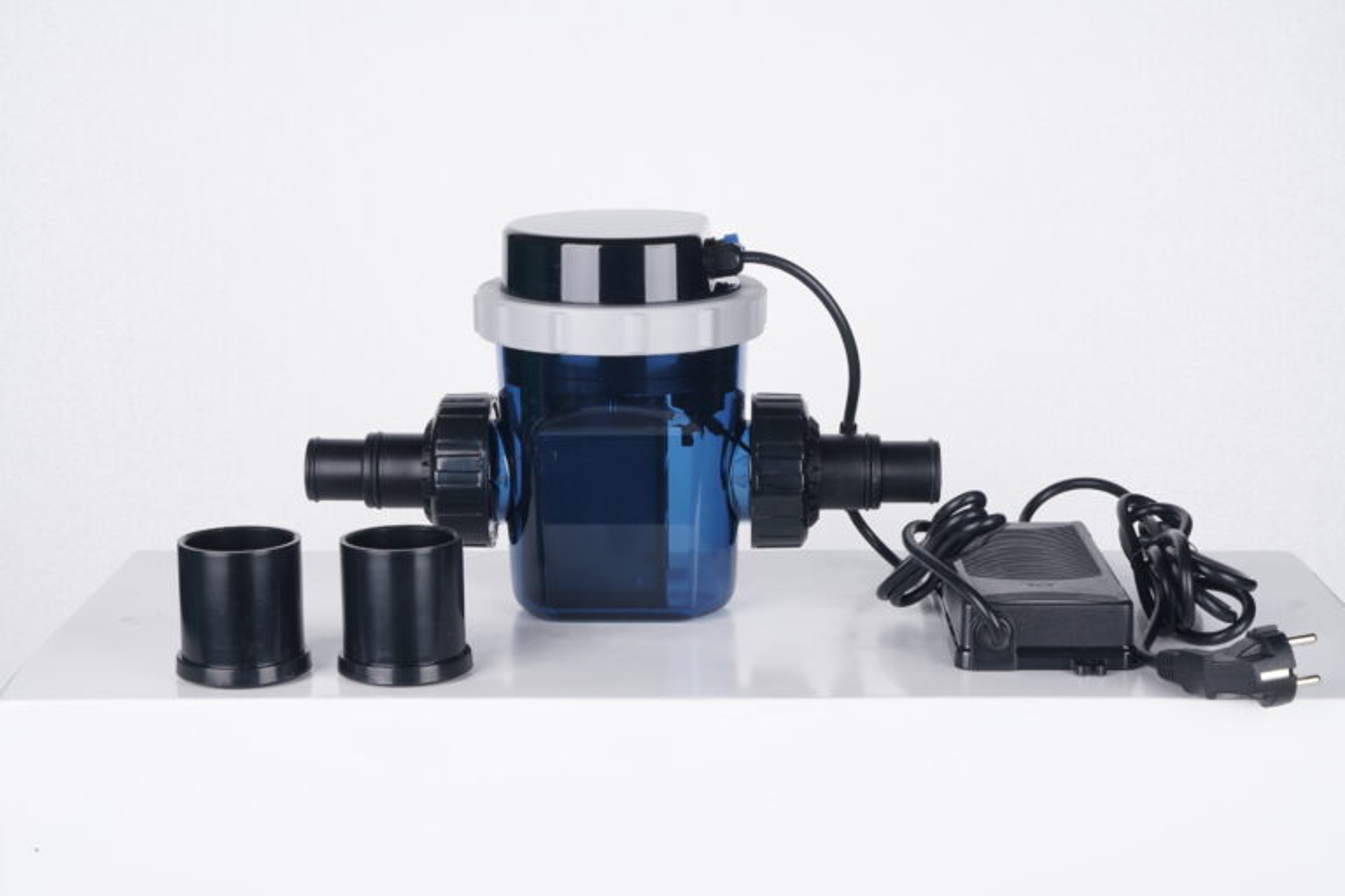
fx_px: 2615
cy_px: 448
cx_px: 672
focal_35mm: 70
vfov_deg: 19.5
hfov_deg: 28.8
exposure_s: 1/4
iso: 250
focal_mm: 70
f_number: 22
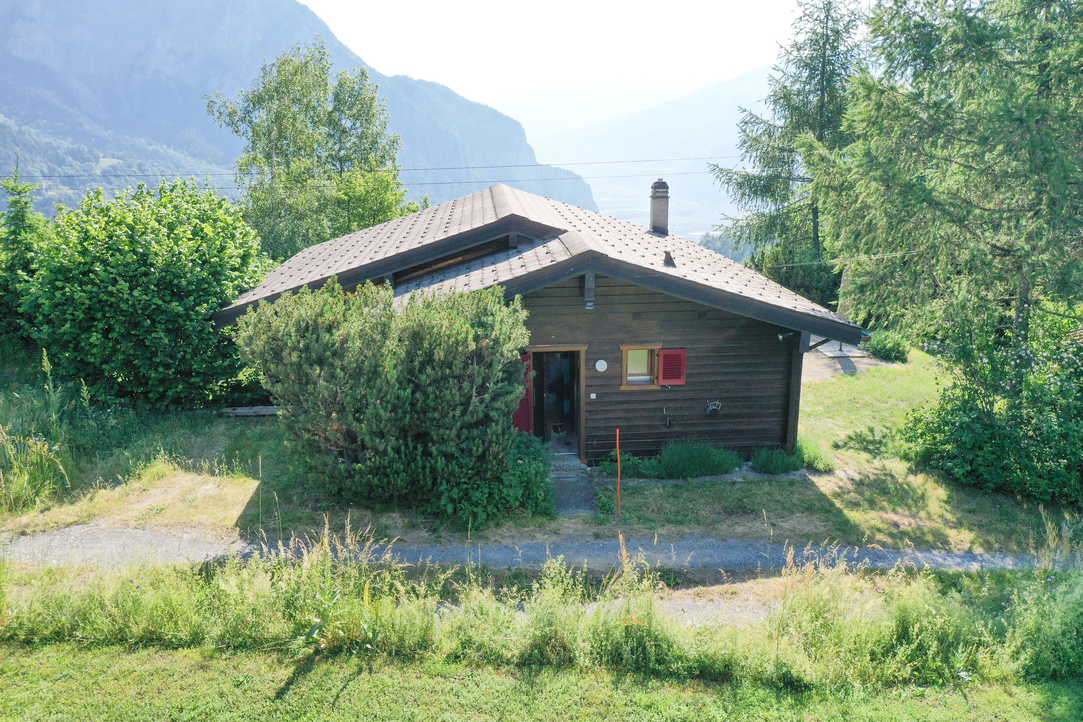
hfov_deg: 65.5
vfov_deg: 46.4
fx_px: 842
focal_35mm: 28
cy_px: 361
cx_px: 542
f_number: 5.6
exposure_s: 1/320
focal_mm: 10.26
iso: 100
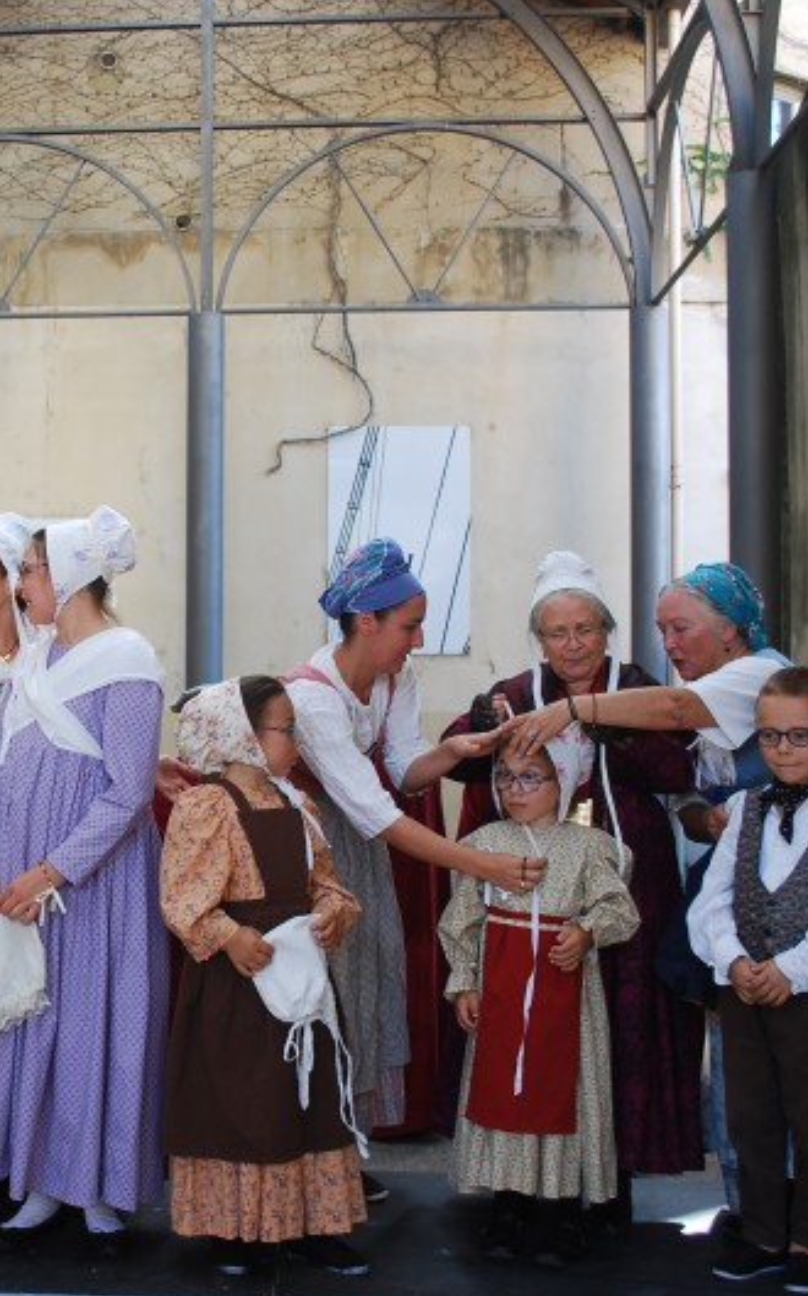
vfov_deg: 39.6
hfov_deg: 24.7
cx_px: 118
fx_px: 1799
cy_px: 648
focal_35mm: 51
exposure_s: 1/80
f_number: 4.5
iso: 200
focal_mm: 22
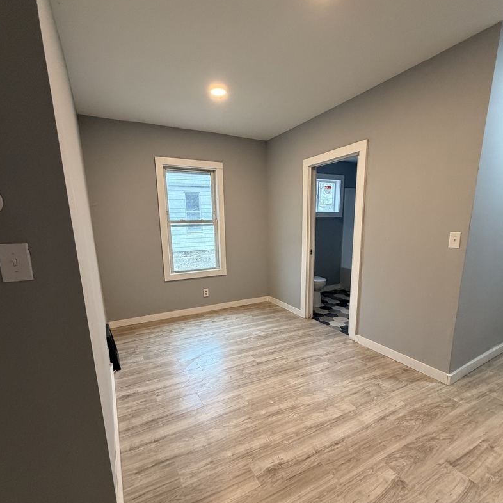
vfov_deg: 83.5
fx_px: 279
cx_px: 255
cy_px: 285
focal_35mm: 17
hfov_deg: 84.0
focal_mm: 2.22
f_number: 2.2
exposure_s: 1/60
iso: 250
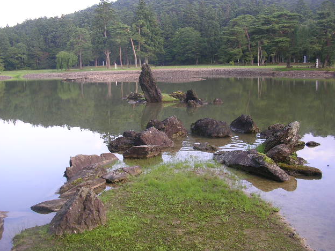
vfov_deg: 36.8
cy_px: 124
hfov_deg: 47.9
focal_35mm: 39
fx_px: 377
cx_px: 164
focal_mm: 5.8
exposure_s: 1/91.6
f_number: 2.8
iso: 50
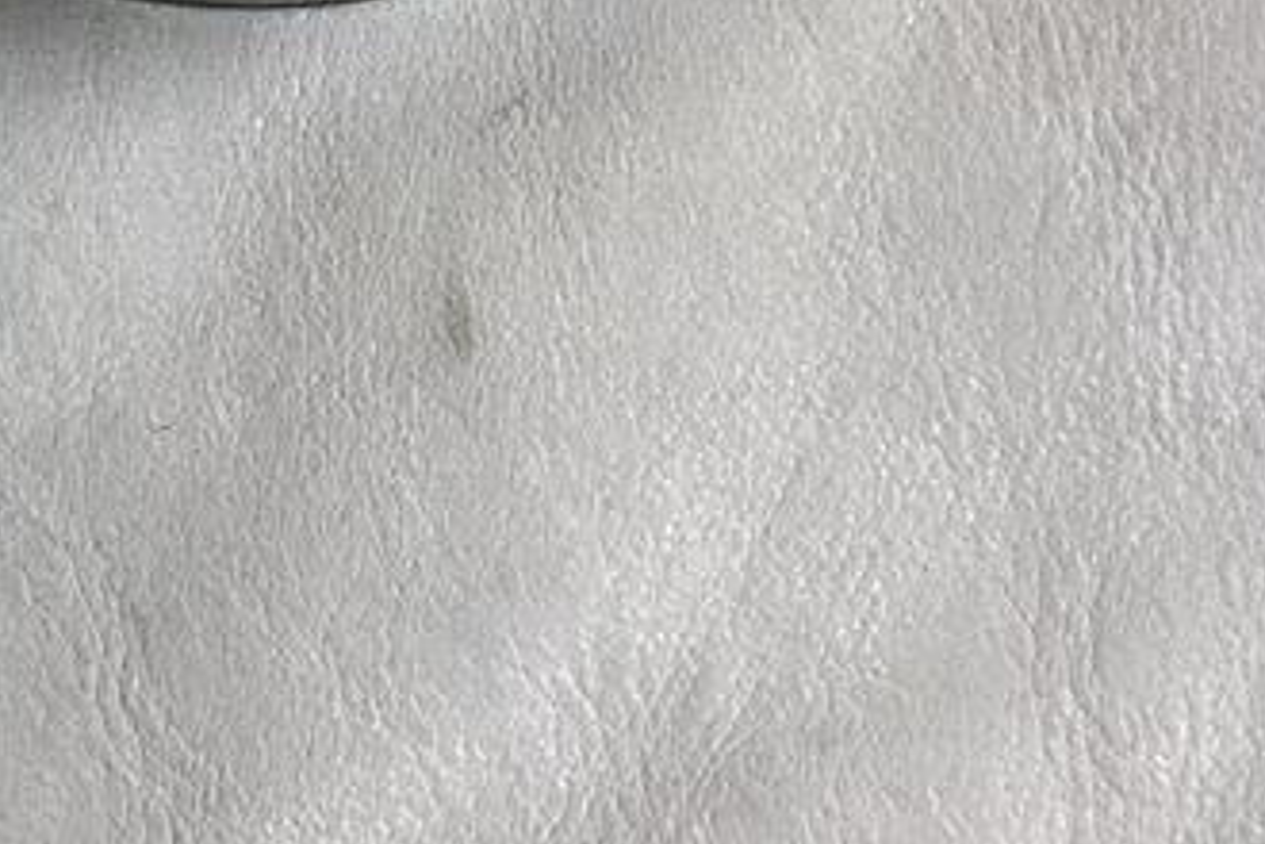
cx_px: -598
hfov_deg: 14.1
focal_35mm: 137
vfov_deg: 9.4
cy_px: -861
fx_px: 4814
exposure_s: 1/50
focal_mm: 3
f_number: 1.8
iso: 125
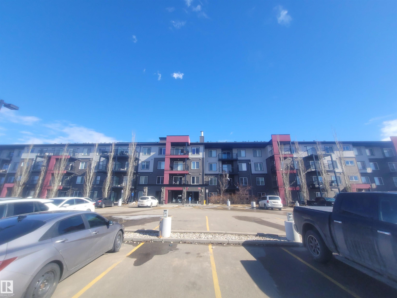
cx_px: 198
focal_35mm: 13
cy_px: 149
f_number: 2.2
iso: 64
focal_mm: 2.2
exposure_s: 1/1050
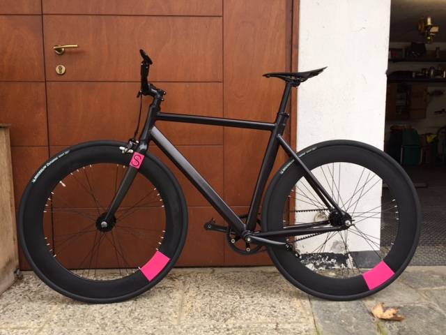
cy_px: 168
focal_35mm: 29
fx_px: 374
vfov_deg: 48.2
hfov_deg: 61.7
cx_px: 223
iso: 40
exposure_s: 1/50
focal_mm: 4.15
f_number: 2.2
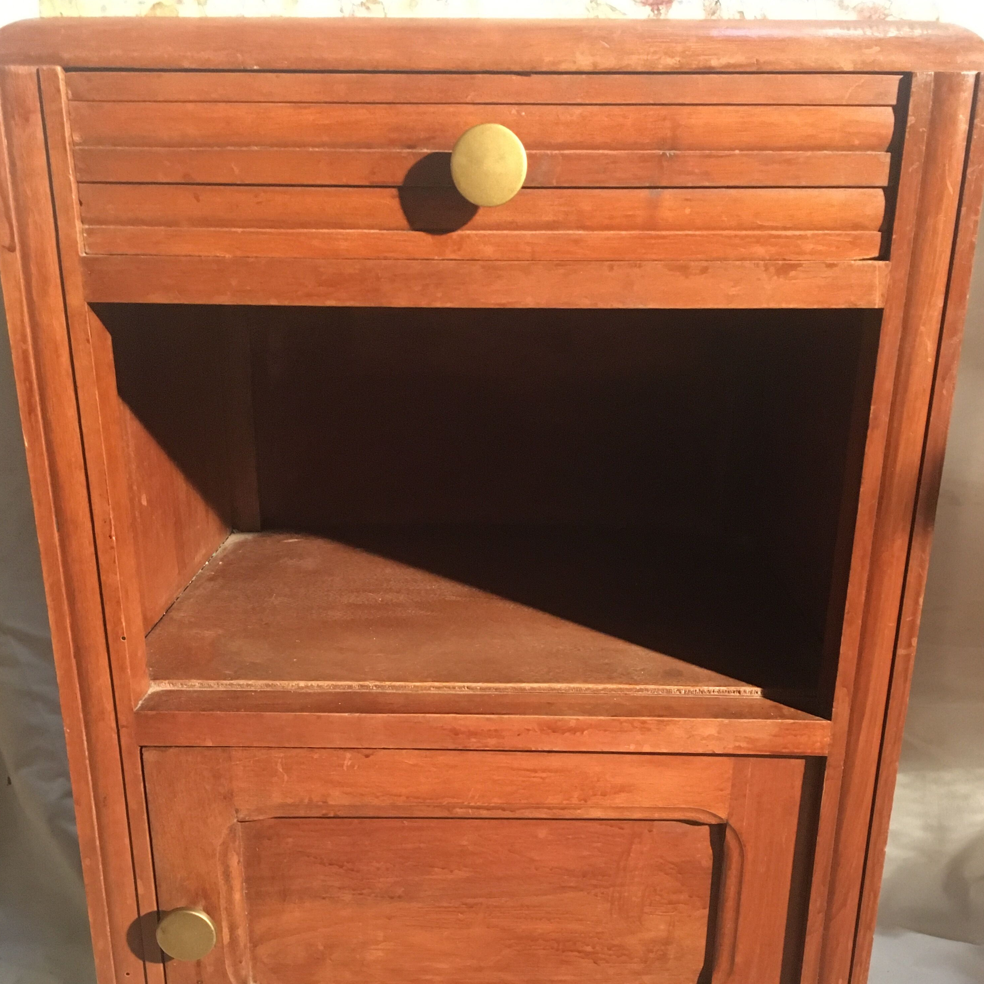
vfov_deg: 46.7
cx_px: 490
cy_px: 632
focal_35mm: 35
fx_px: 1126
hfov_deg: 47.2
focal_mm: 4.15
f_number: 2.2
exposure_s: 1/17
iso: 320
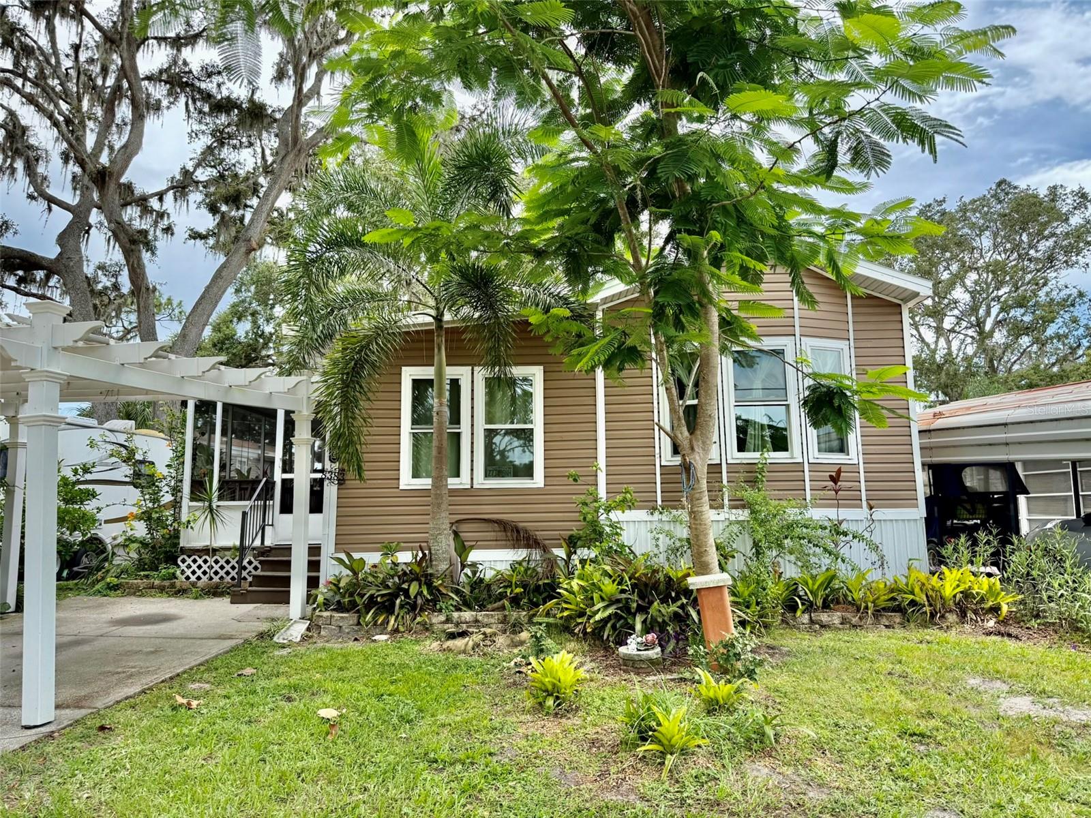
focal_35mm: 24
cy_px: 409
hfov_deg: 71.6
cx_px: 546
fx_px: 756
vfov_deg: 56.8
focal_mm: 6.76
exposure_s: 1/1585
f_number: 1.78
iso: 100
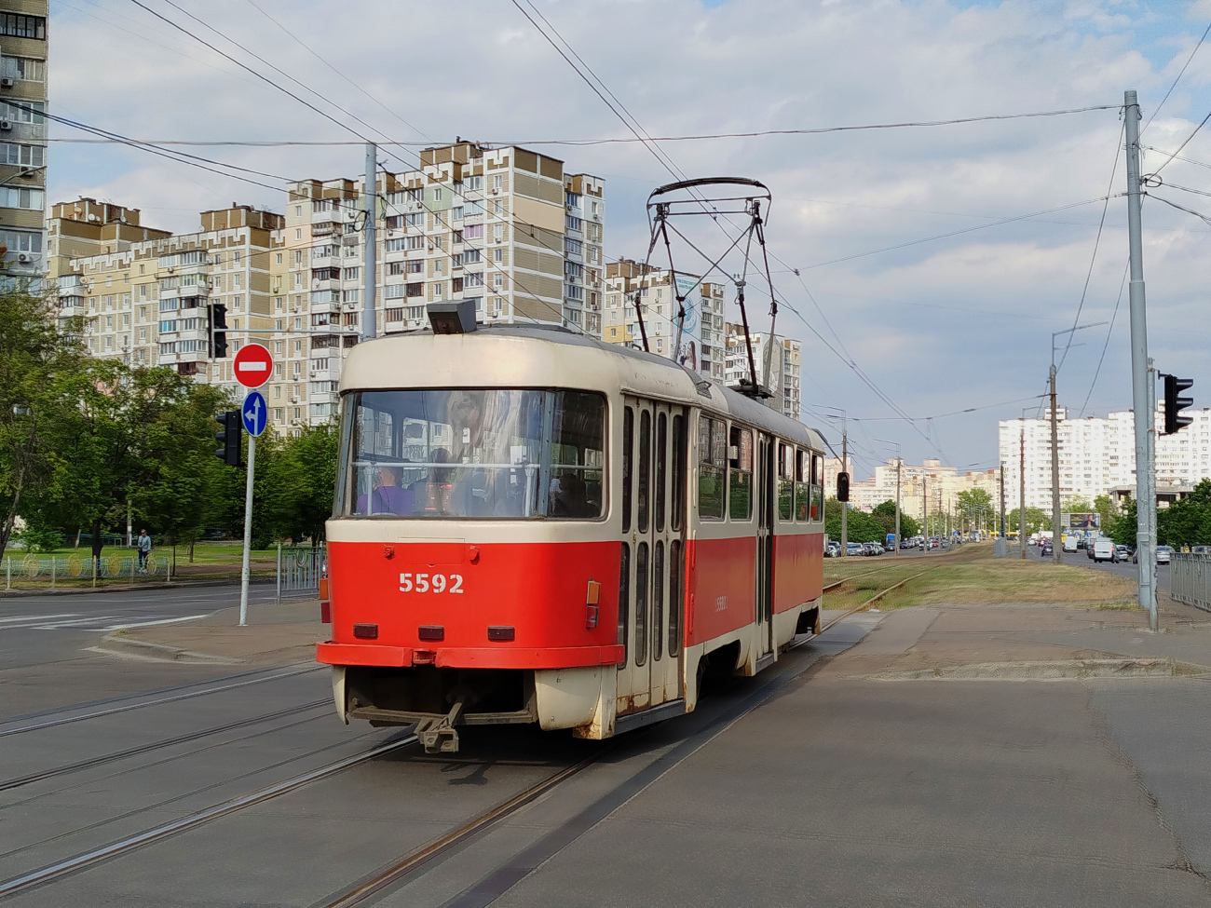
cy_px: 454
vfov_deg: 30.3
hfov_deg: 39.7
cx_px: 606
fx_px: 1679
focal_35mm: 48
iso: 50
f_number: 1.7
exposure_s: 1/780
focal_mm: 5.31
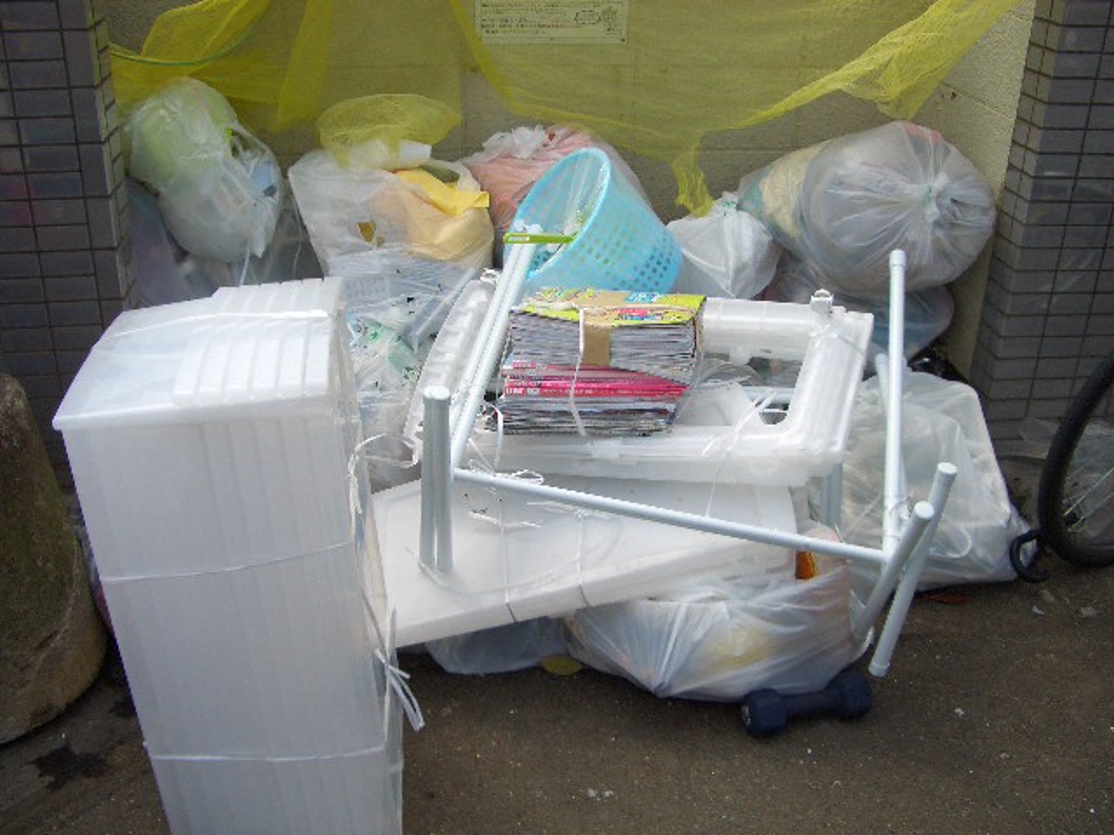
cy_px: 418
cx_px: 557
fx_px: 1126
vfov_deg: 40.7
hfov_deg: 52.6
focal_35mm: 35
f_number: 2.6
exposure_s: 1/1000
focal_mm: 5.8
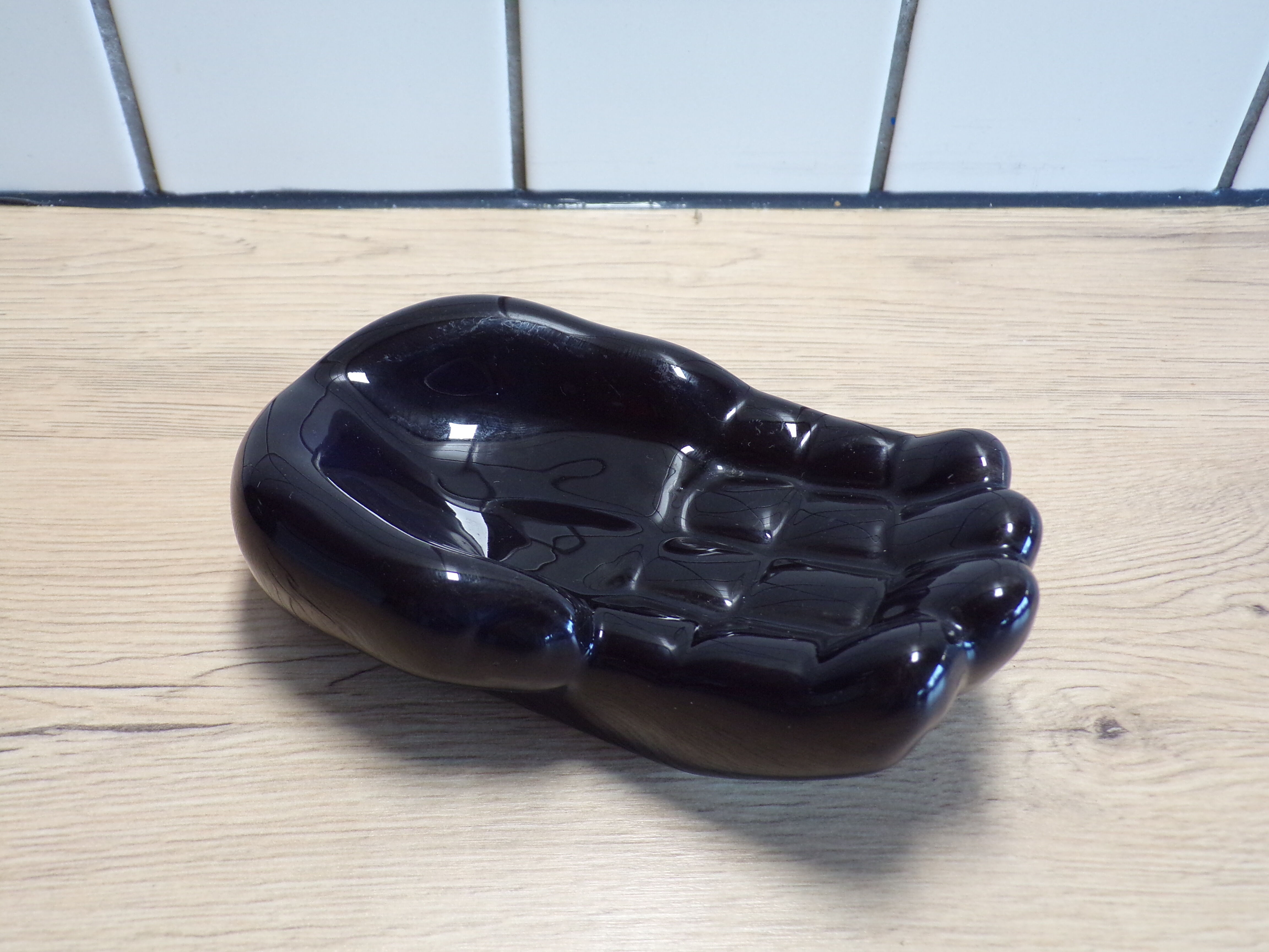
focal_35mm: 32
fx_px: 1173
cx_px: 634
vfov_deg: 44.2
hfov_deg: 56.8
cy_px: 476
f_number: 3.2
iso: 200
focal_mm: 5.8
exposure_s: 1/28
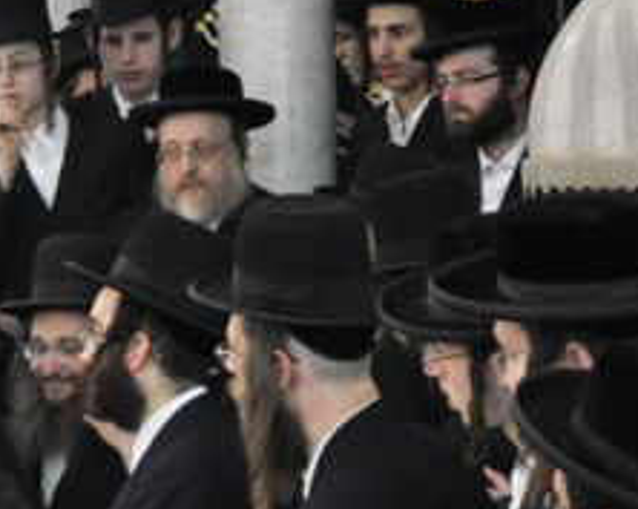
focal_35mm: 182
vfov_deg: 8.5
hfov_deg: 10.4
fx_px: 3432
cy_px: 411
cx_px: -124
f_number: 4
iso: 800
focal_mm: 28
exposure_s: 1/50
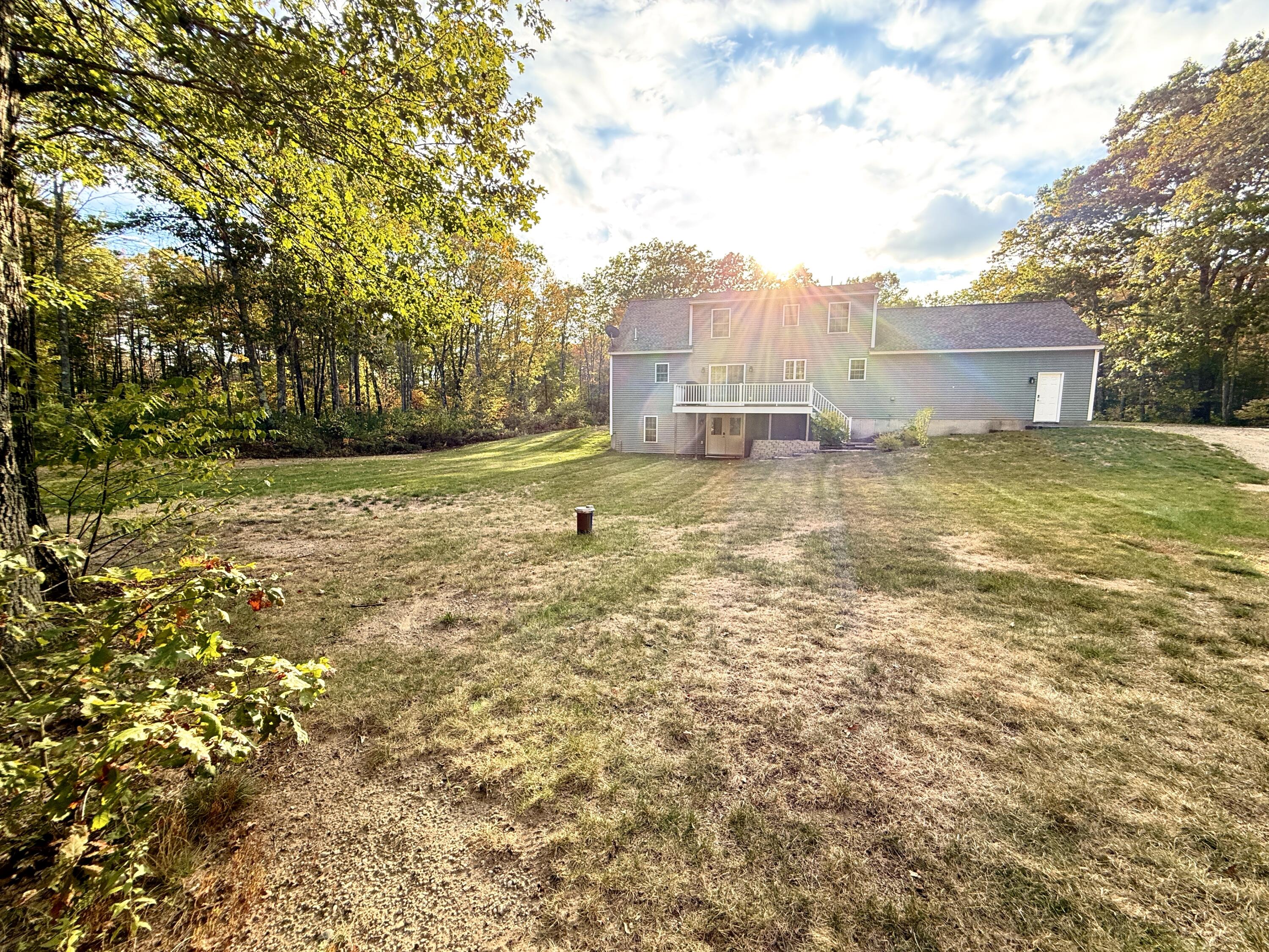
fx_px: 513
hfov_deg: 102.1
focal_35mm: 14
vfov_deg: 85.7
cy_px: 476
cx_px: 634
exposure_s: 1/230
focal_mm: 2.22
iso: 64
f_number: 2.2
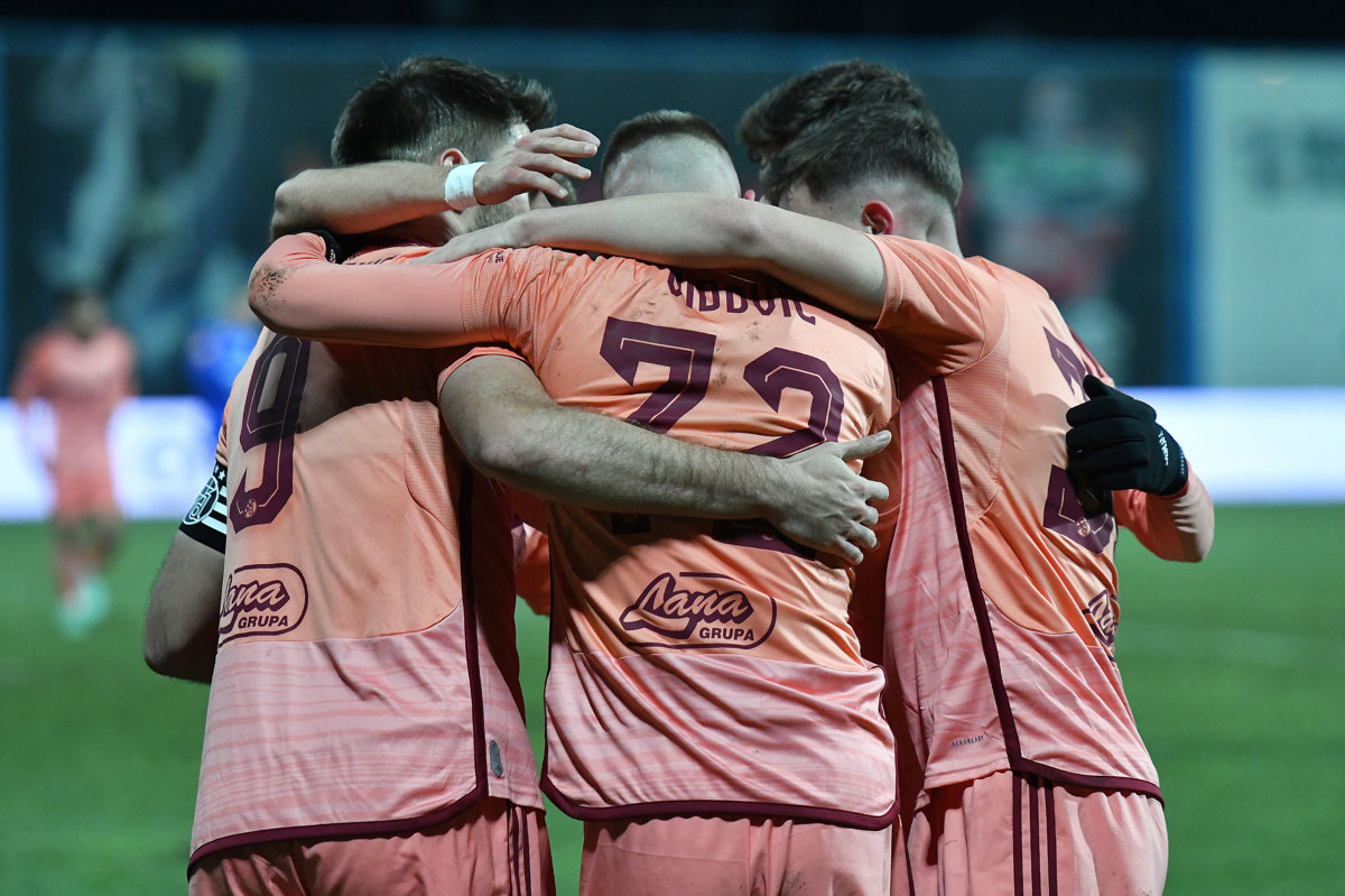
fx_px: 5975
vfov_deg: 8.6
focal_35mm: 160
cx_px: 672
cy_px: 448
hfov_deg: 12.8
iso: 4000
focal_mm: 160
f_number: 4
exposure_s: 1/1600
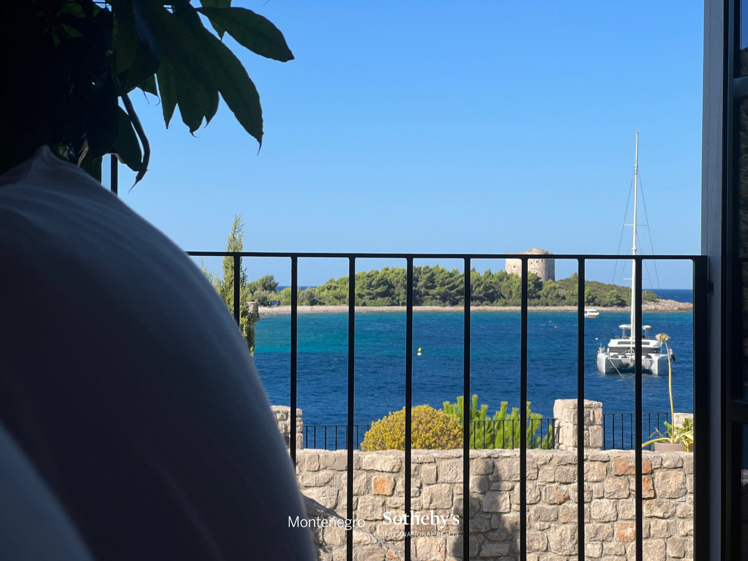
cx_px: 374
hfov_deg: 25.3
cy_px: 280
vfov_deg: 19.1
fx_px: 1664
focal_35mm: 77
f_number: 2.8
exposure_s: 1/758
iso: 32
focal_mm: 9
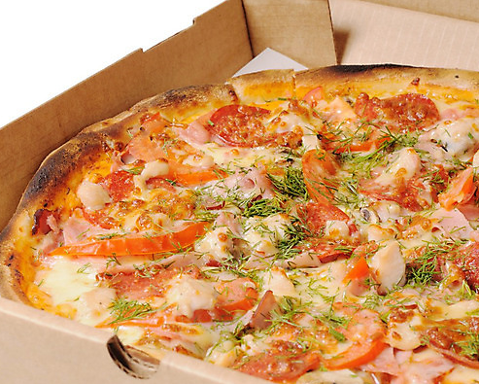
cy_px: 193
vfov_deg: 15.0
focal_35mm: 103
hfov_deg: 18.6
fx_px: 1461
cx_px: 239
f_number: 16
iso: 200
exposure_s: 1/200
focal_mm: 60
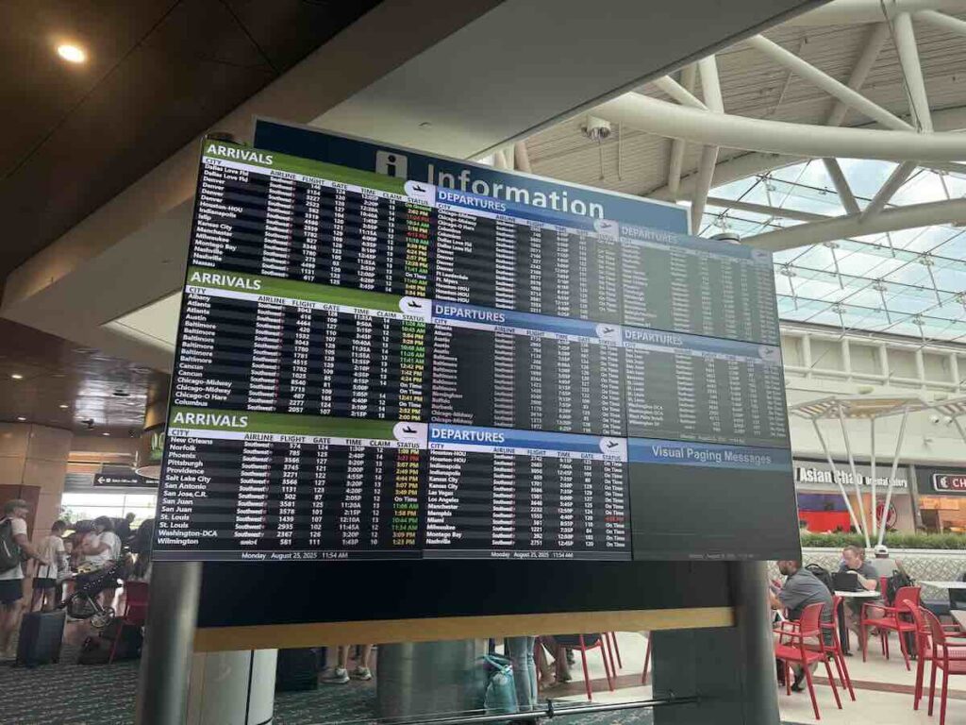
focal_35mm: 24
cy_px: 362
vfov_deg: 56.8
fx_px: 670
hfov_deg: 71.6
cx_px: 483
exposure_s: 1/120
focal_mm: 6.76
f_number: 1.78
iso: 100
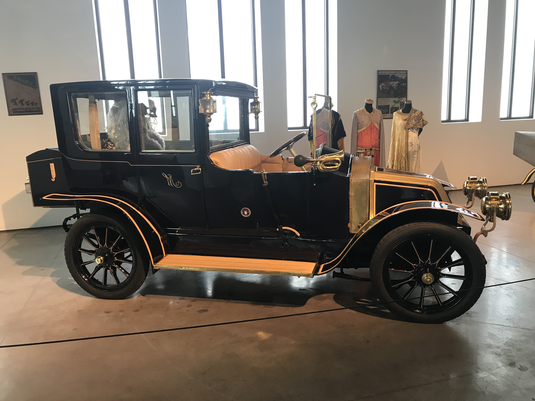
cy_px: 200
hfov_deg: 63.4
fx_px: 433
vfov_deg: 49.7
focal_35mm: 28
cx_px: 268
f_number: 1.8
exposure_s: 1/33
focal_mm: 3.99
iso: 32
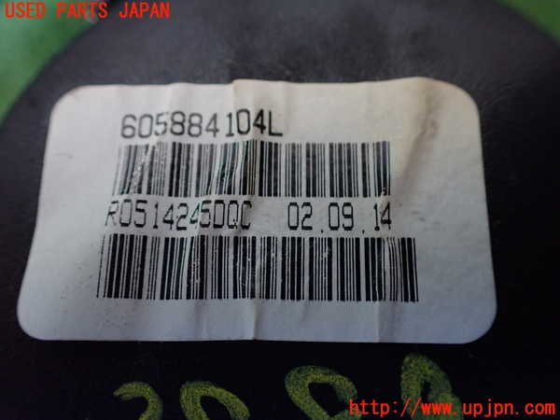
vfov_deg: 46.8
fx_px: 485
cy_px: 210
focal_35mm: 30
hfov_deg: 60.0
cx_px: 280
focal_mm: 5.4
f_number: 2.3
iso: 800
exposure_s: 1/100
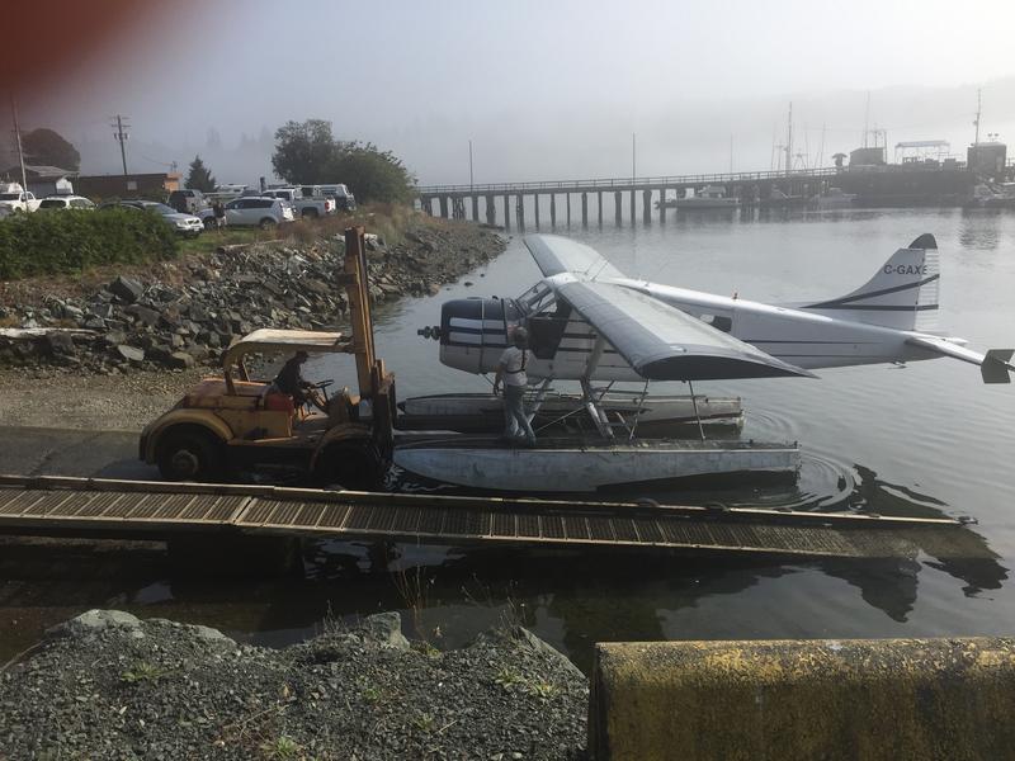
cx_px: 508
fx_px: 850
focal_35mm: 29
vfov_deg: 48.2
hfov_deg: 61.7
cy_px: 380
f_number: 2.2
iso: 32
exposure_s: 1/2198
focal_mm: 4.15
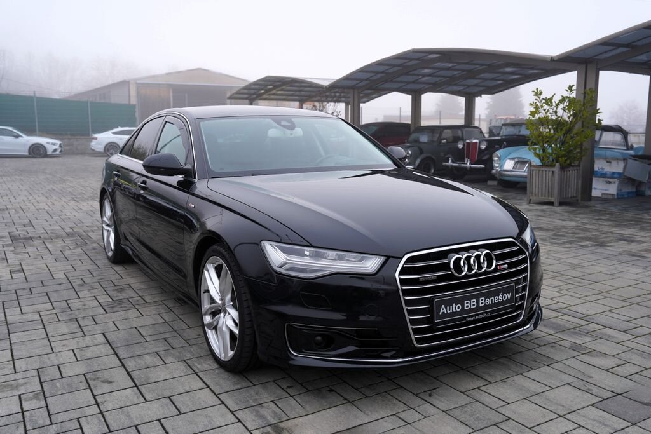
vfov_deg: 40.0
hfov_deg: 57.2
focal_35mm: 33
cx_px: 326
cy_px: 217
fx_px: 597
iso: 100
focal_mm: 33
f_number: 4.5
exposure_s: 1/100
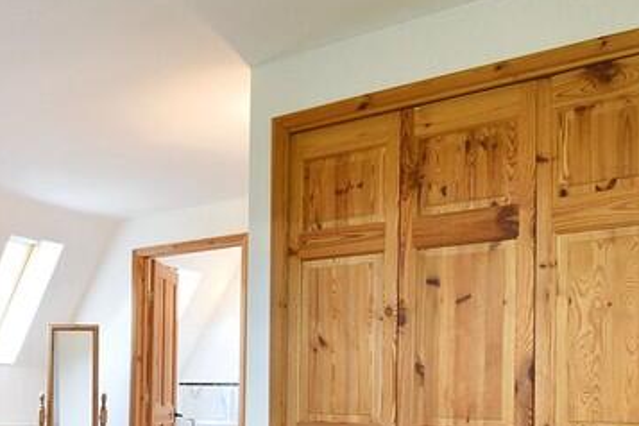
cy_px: 389
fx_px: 763
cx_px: -47
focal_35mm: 43
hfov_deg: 38.4
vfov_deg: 29.8
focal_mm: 10
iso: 220
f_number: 4.5
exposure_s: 1/15
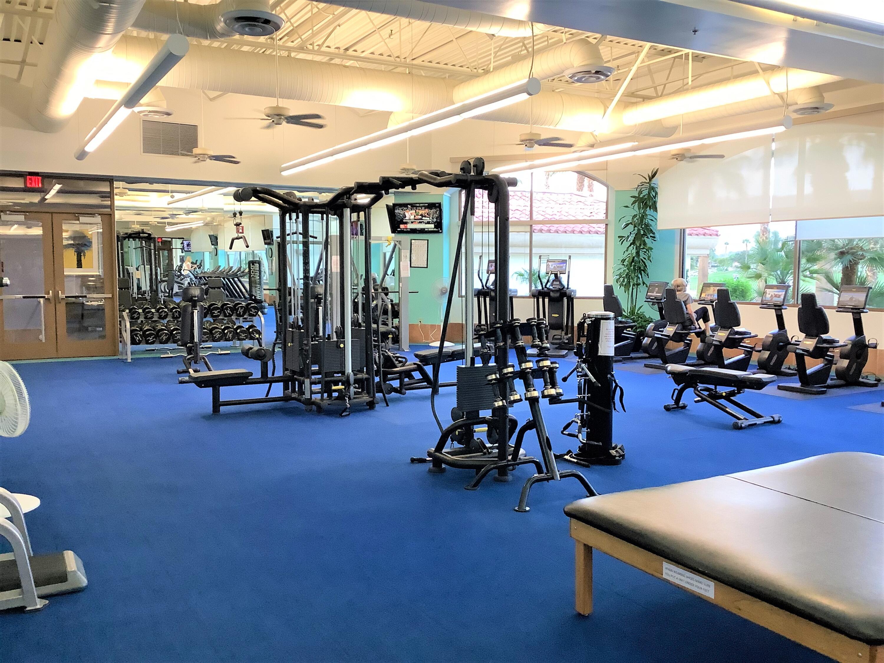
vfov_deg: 45.4
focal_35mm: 31
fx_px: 792
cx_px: 442
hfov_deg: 58.4
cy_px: 332
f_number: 2.4
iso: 200
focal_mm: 3.3
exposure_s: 1/60
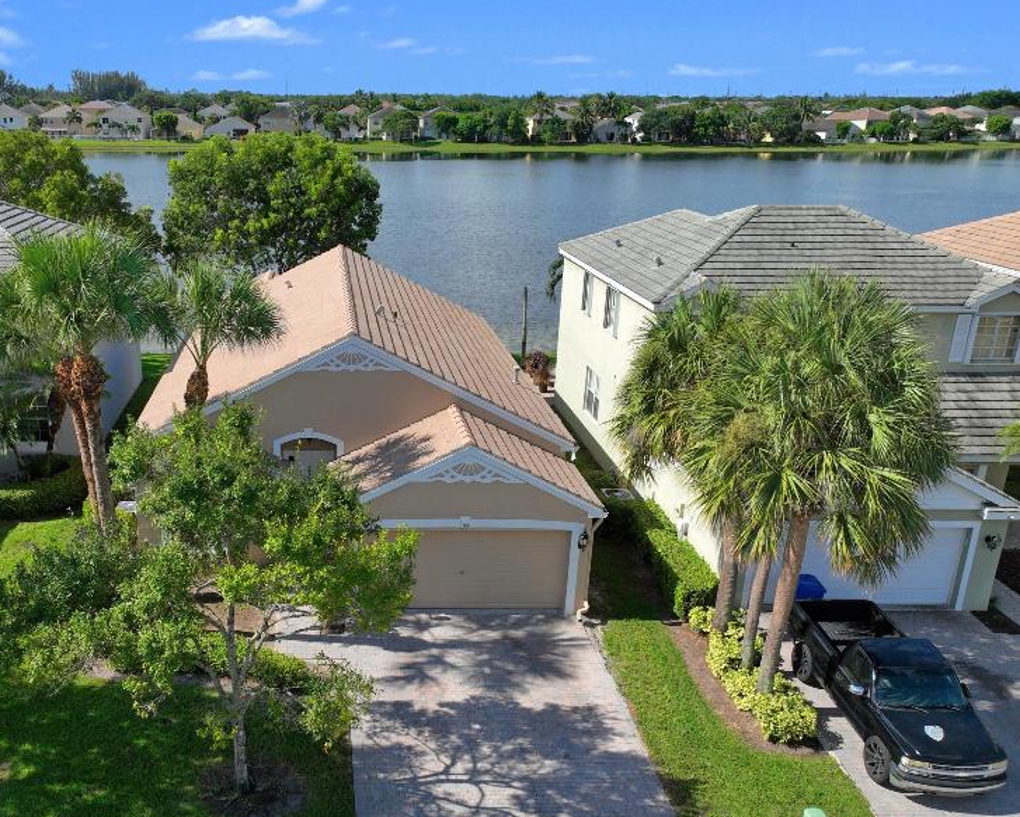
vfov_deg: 44.5
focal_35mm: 33
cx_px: 330
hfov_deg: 53.0
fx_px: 996
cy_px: 452
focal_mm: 12.29
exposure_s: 1/2500
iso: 120
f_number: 2.8
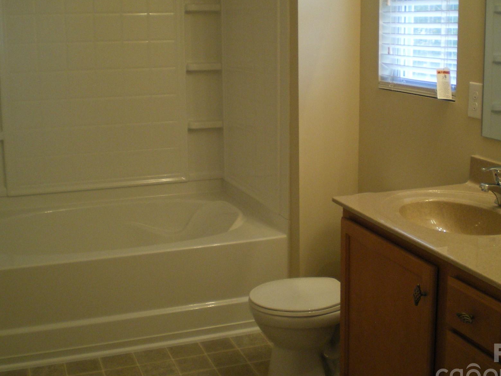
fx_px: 724
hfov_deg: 38.1
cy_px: 157
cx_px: 288
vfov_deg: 29.1
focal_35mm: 50
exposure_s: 1/30
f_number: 3.1
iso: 200
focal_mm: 6.3
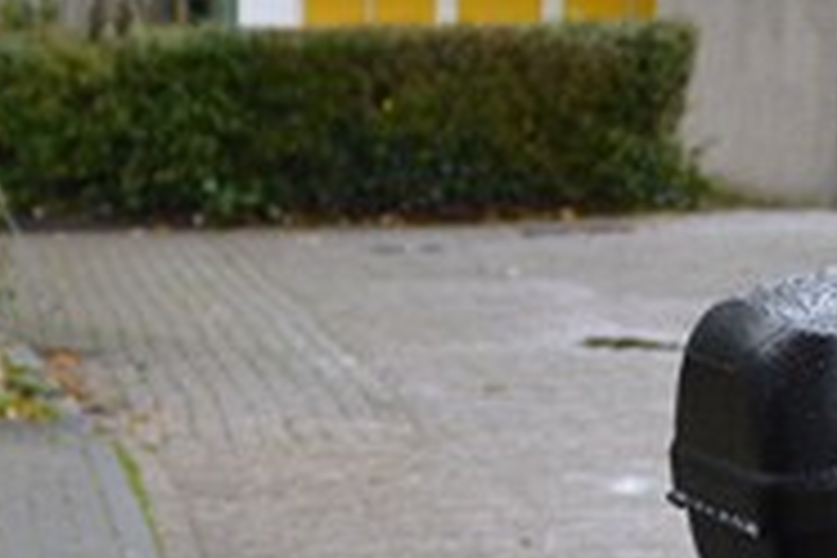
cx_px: -81
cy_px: 850
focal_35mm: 170
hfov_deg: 11.9
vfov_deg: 7.9
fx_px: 3943
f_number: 4.2
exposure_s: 1/60
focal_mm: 35
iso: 400
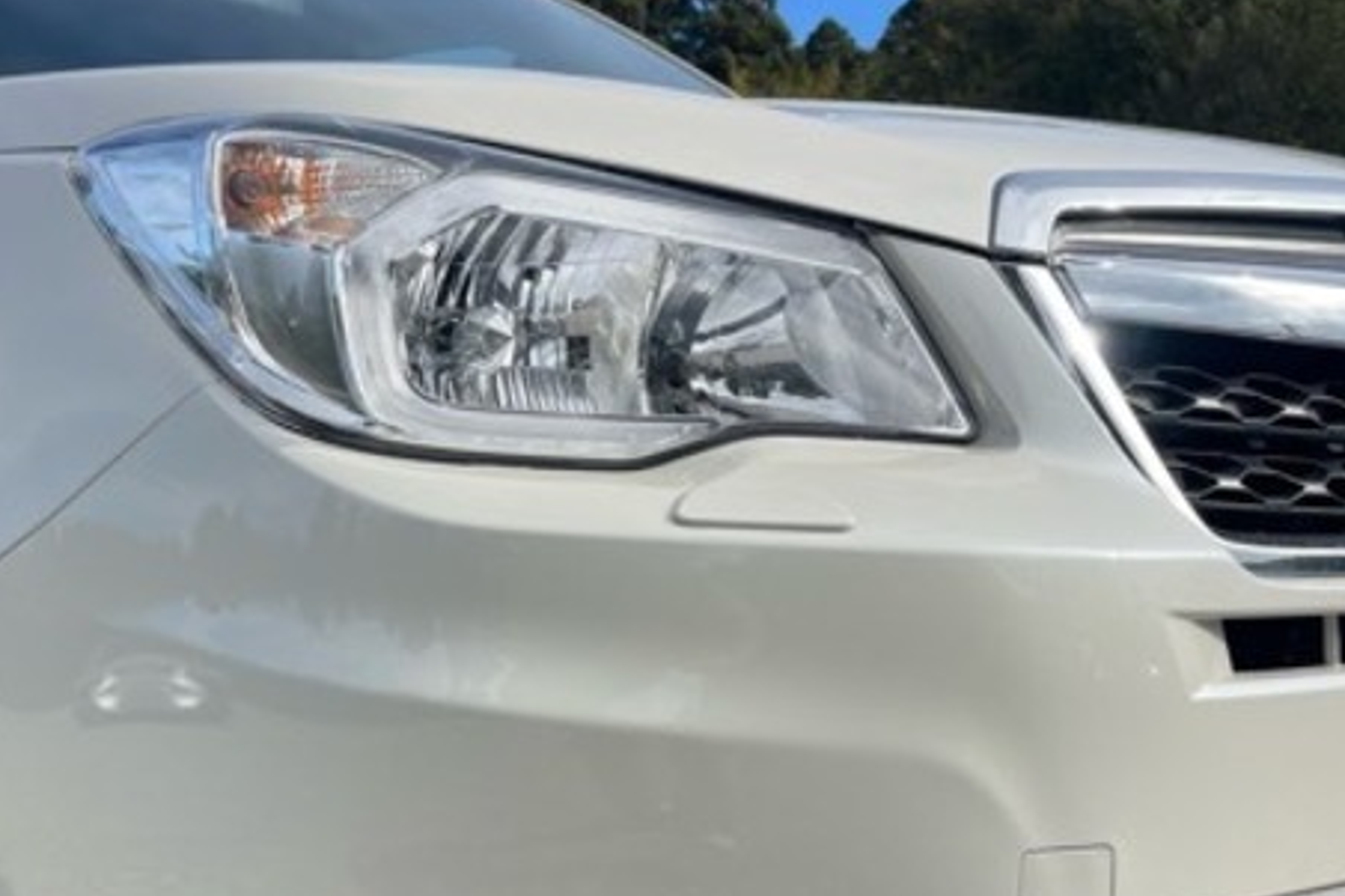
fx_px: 1718
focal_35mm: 46
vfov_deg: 29.0
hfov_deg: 42.1
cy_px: 589
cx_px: 423
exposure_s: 1/3448
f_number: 1.6
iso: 32
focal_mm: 5.1
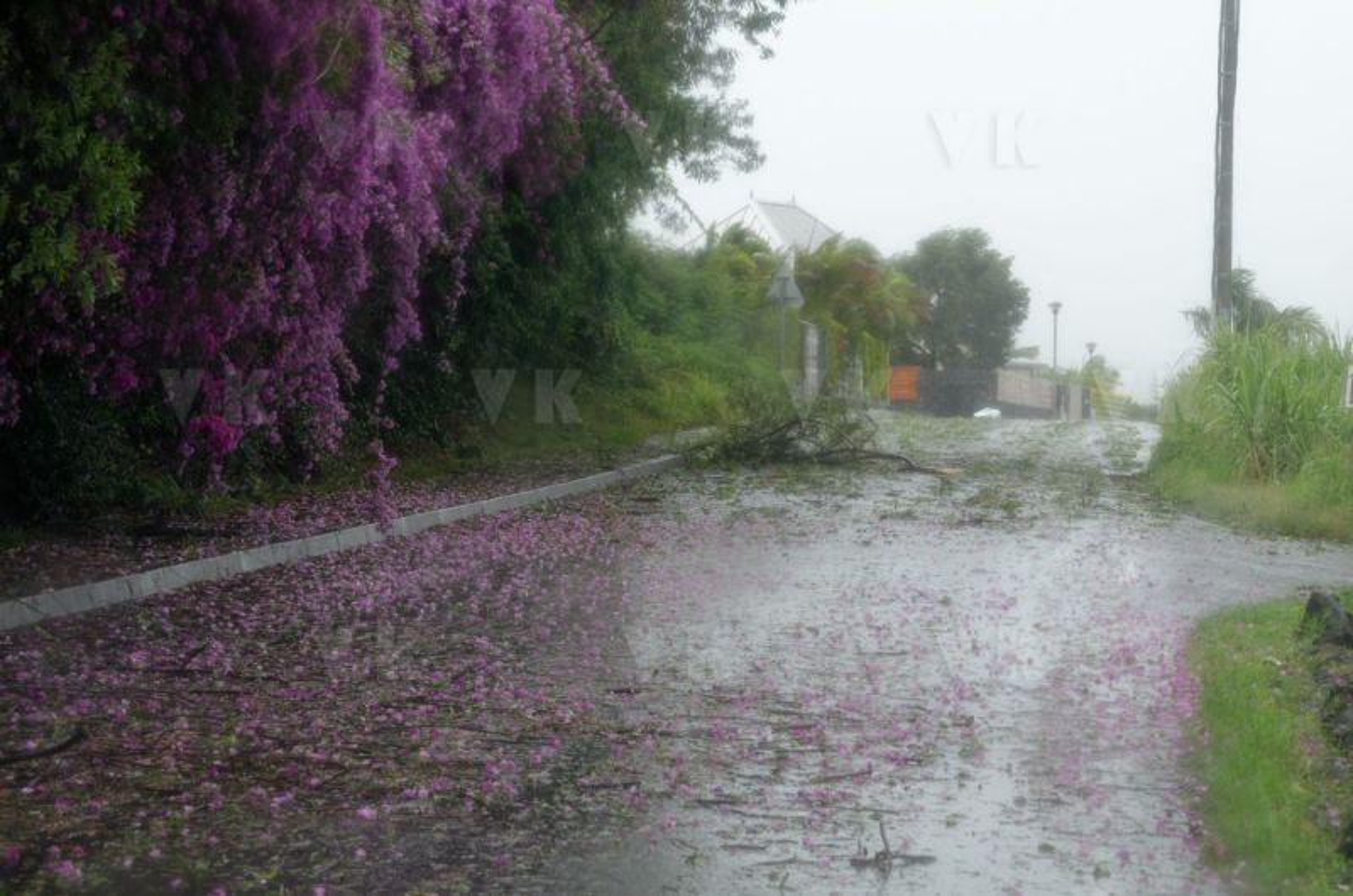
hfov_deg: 19.5
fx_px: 3938
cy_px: 448
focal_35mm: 105
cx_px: 676
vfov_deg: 13.0
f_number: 9
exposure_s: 1/160
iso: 400
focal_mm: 70
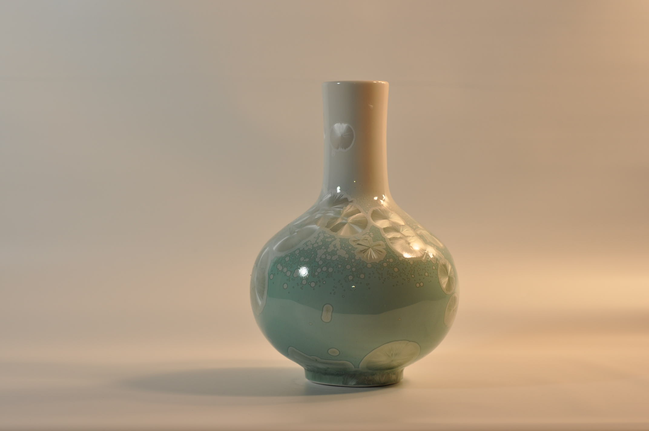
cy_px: 216
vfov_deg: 18.1
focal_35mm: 75
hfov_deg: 27.0
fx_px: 1350
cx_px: 324
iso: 200
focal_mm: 50
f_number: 4.5
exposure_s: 1/80
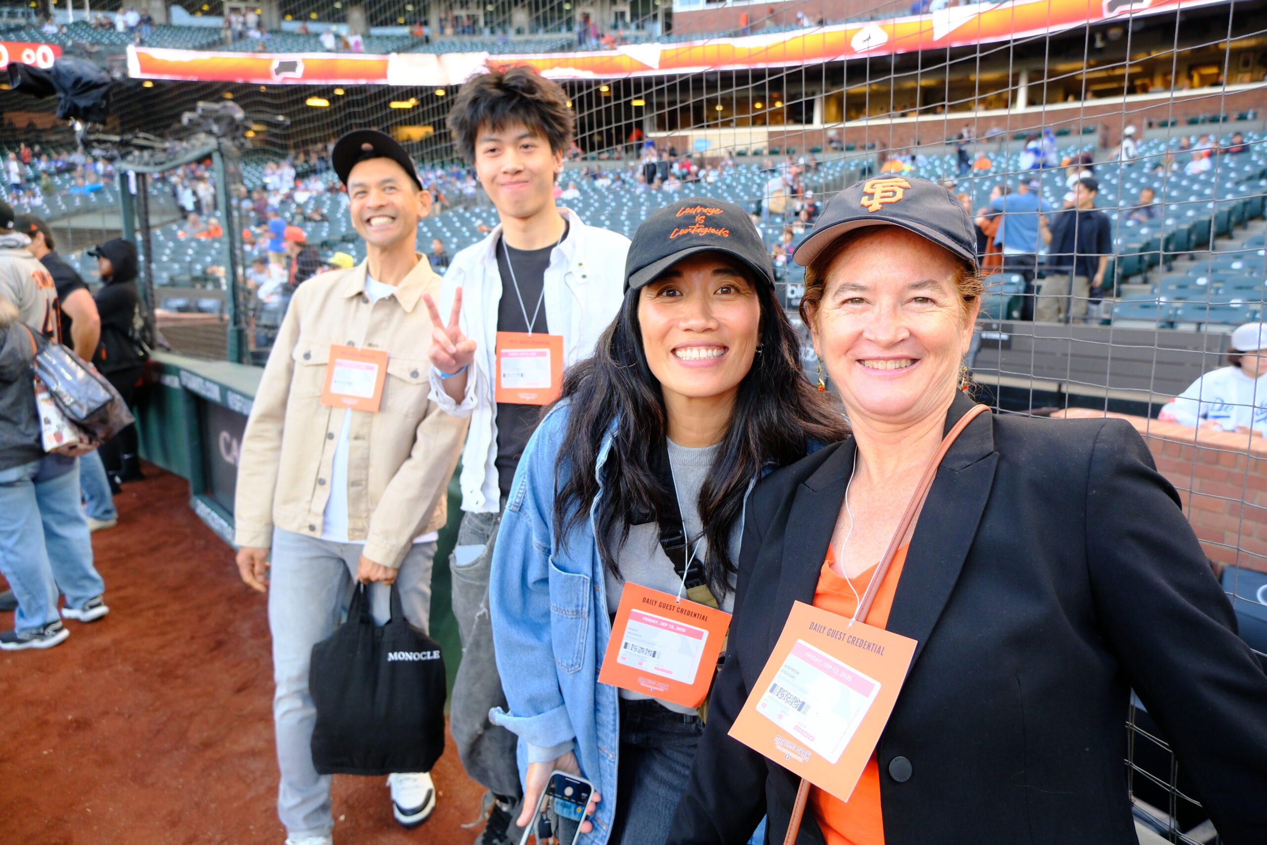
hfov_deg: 76.1
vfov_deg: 55.1
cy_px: 422
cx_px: 634
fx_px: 809
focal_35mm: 23
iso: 640
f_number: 3.5
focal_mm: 15
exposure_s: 1/200
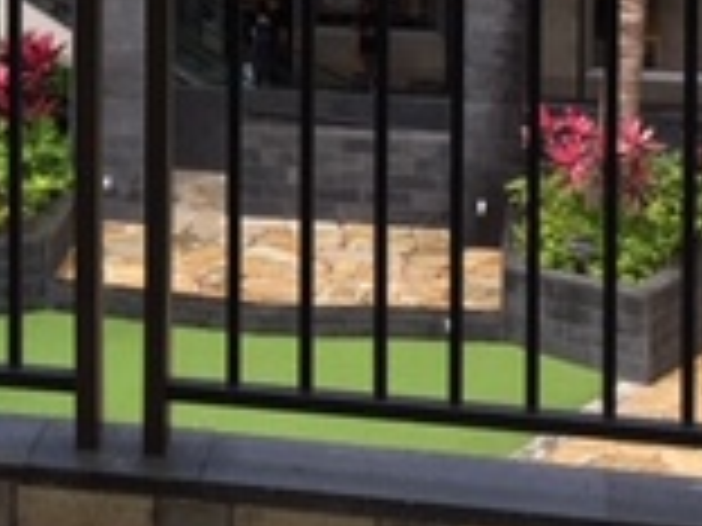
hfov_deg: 16.3
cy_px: -360
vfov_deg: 11.7
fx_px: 2413
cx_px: 40
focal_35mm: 119
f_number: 2.2
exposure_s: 1/615
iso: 25
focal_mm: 4.15
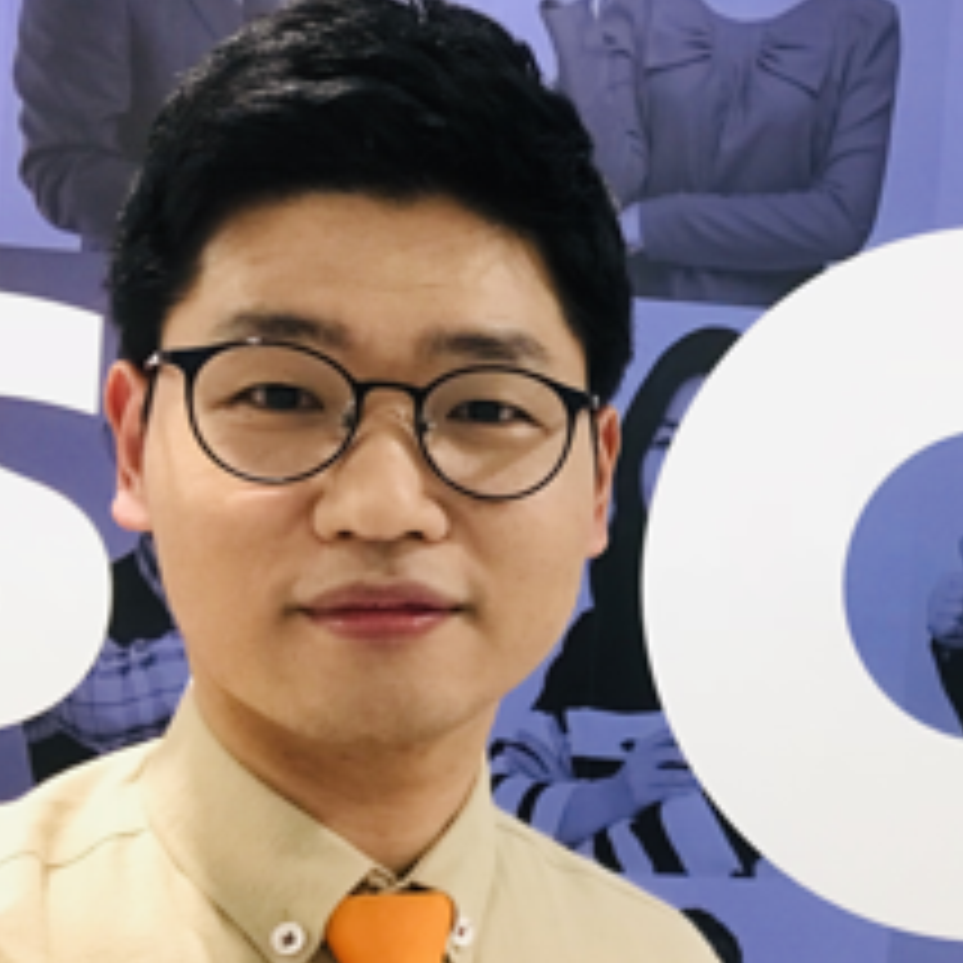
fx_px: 1416
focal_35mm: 45
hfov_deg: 36.6
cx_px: 724
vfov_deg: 37.4
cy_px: 562
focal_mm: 2.87
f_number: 2.2
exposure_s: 1/24
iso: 200
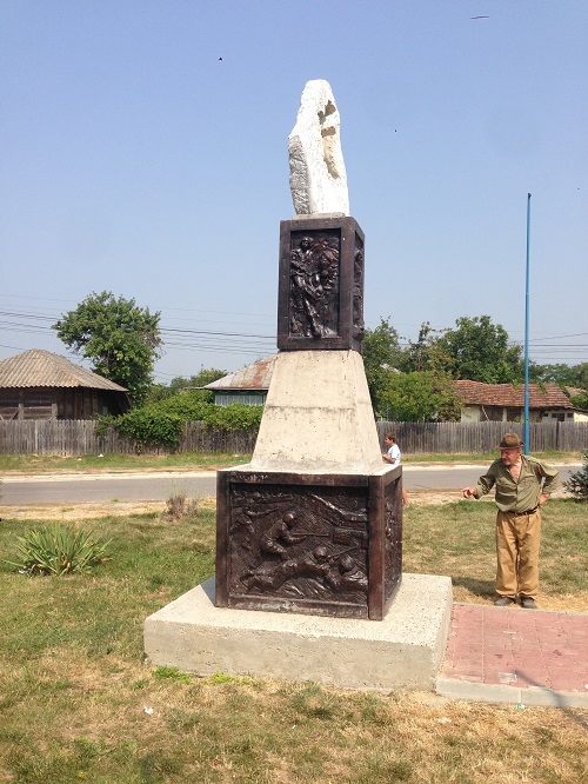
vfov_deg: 55.3
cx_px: 294
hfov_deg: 43.0
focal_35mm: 33
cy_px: 392
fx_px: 747
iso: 50
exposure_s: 1/1550
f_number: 2.4
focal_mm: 4.12
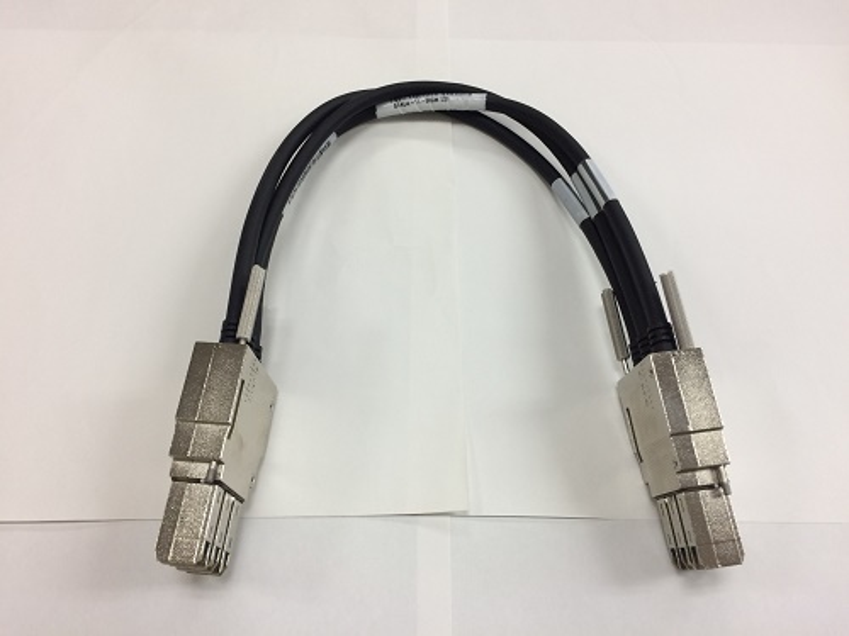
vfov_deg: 48.2
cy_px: 318
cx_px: 424
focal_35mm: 29
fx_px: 711
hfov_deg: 61.7
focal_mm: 4.15
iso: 40
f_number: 2.2
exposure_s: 1/33
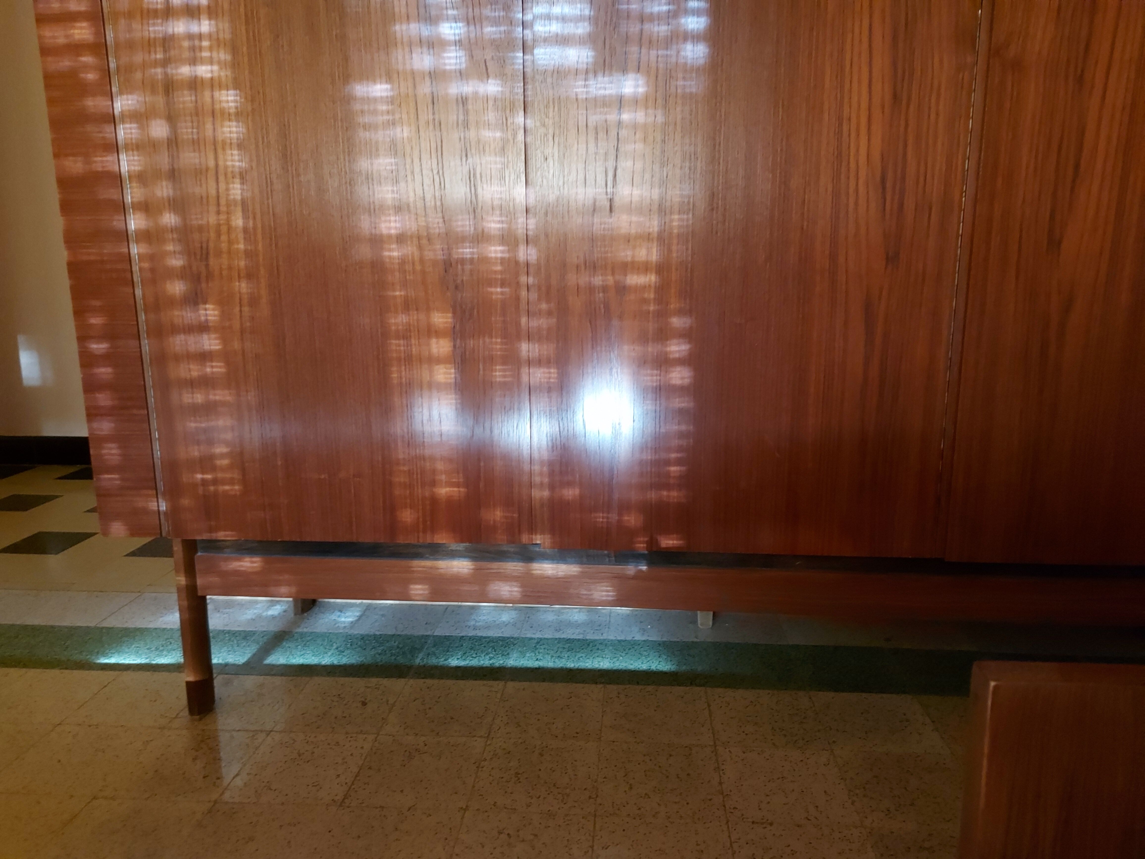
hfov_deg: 71.6
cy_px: 430
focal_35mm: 24
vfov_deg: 56.8
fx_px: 794
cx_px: 572
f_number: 1.8
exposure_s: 1/20
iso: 800
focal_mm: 5.23
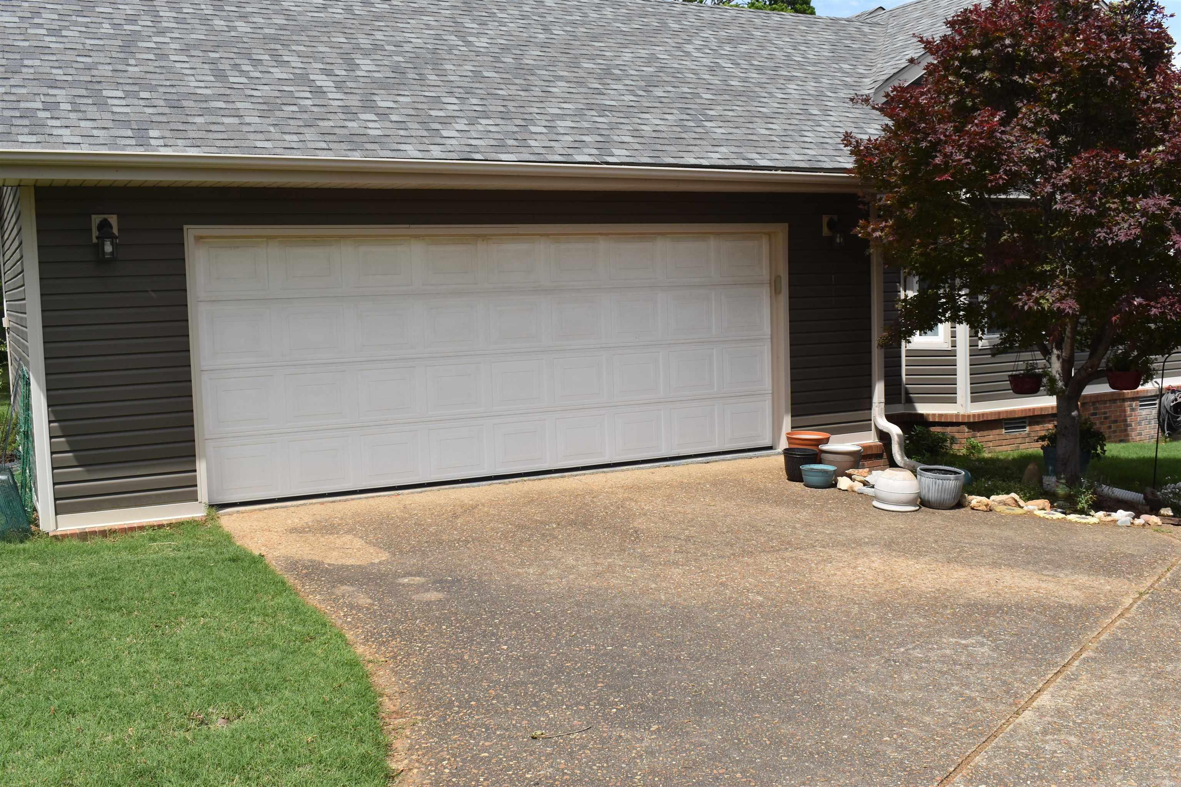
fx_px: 1181
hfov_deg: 53.1
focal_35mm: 36
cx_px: 590
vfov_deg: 36.9
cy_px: 394
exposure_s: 1/400
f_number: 10
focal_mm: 24
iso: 200
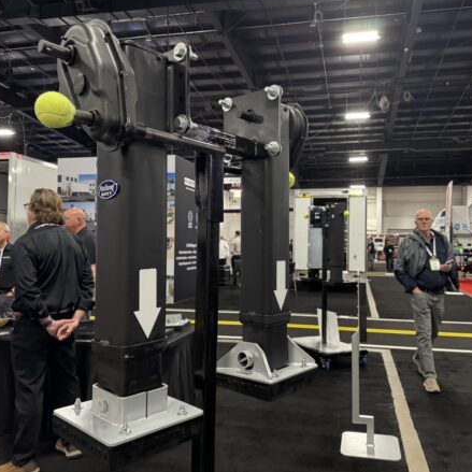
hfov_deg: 55.5
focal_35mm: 29
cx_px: 259
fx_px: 447
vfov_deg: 55.6
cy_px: 231
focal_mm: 6.76
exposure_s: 1/59
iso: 800
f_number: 1.78
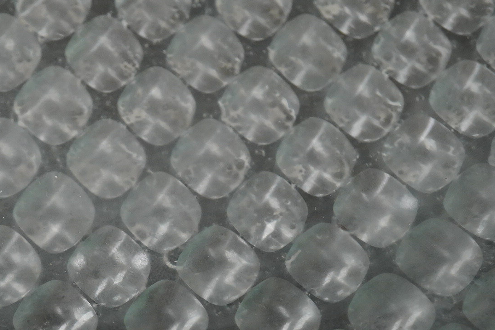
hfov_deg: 24.6
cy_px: 273
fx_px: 1114
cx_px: 89
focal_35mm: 81
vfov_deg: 16.7
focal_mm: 30
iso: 2500
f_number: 5.6
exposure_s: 1/200
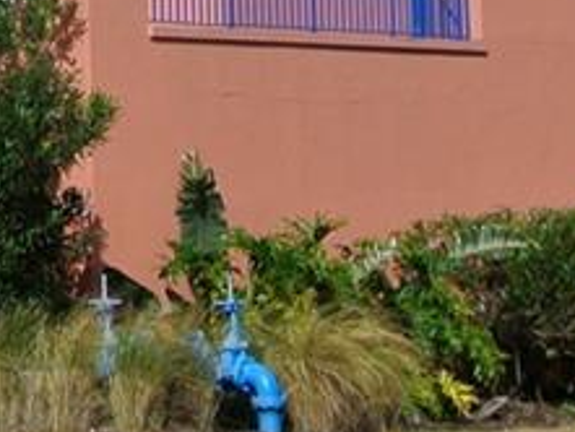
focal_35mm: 237
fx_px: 3939
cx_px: -390
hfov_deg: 8.1
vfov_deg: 6.0
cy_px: -565
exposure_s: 1/1250
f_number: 4.5
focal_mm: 12.7
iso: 100
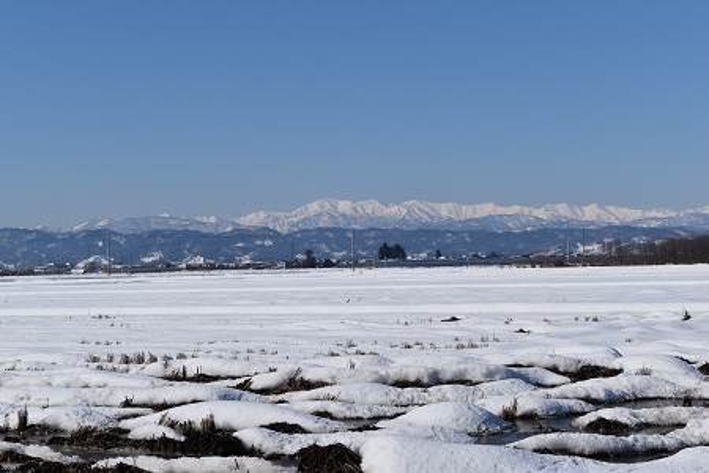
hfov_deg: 24.6
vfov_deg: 16.6
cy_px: 236
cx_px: 354
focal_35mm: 82
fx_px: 1625
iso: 200
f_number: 13
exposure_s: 1/640
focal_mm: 55
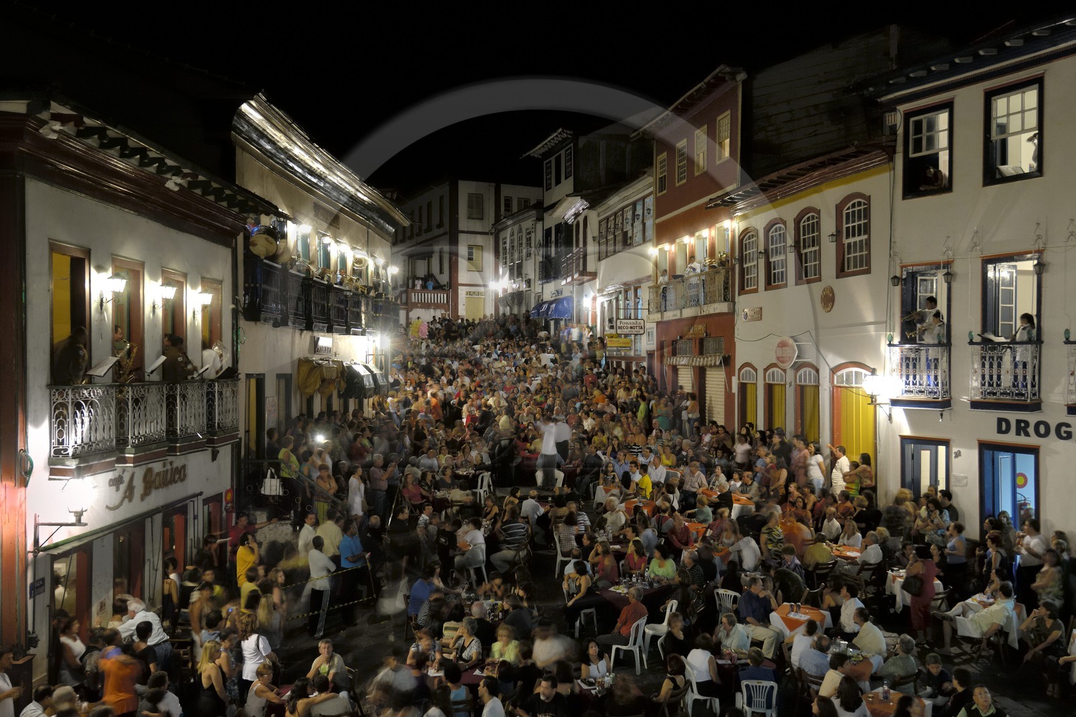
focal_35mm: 36
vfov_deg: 36.9
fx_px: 1076
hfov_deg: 53.1
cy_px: 358
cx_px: 538
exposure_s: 1.5
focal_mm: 24
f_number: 5.6
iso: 100
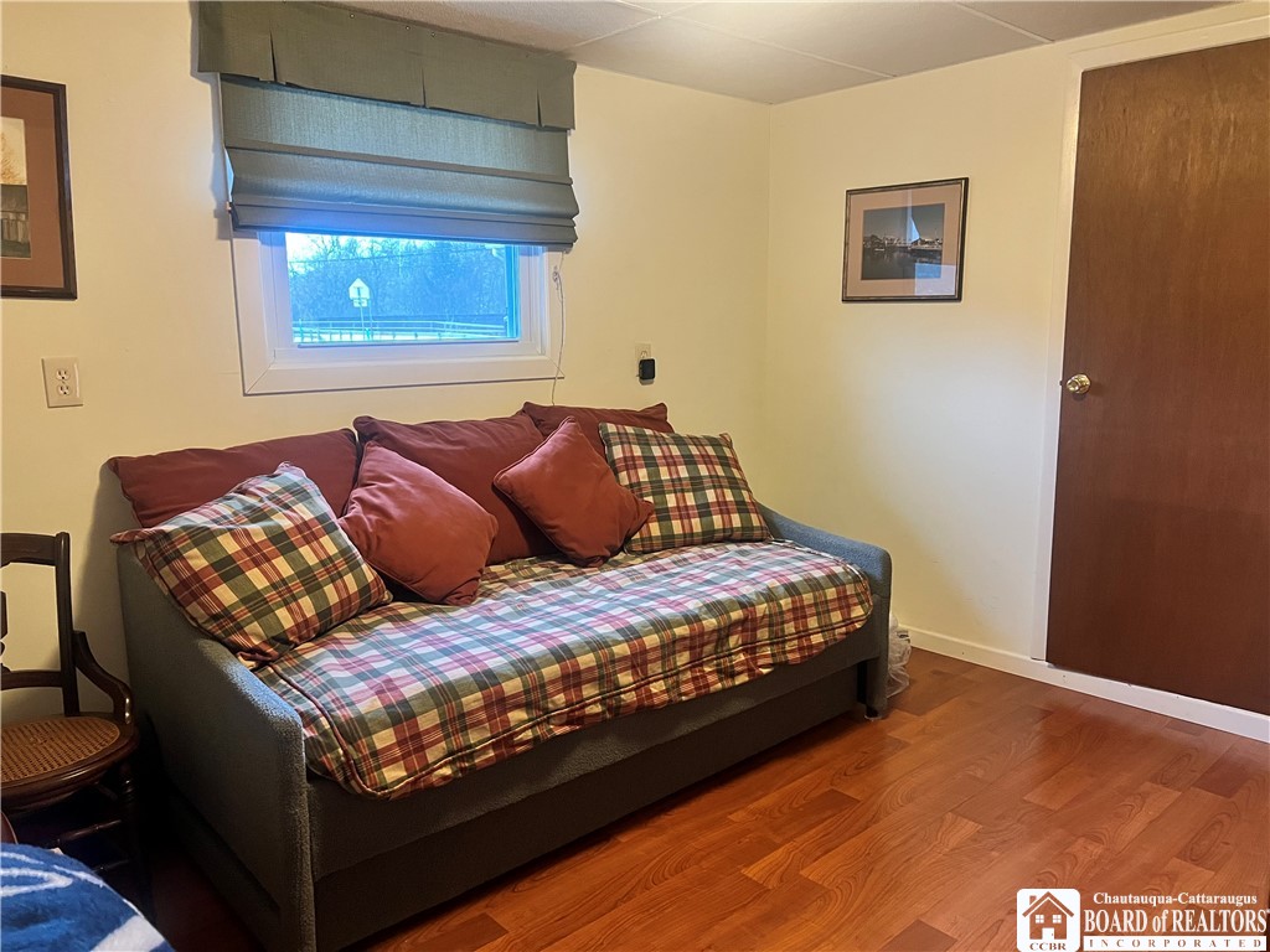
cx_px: 635
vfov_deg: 53.1
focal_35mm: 26
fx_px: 954
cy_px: 476
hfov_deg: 67.3
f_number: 1.5
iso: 500
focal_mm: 5.7
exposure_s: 1/40
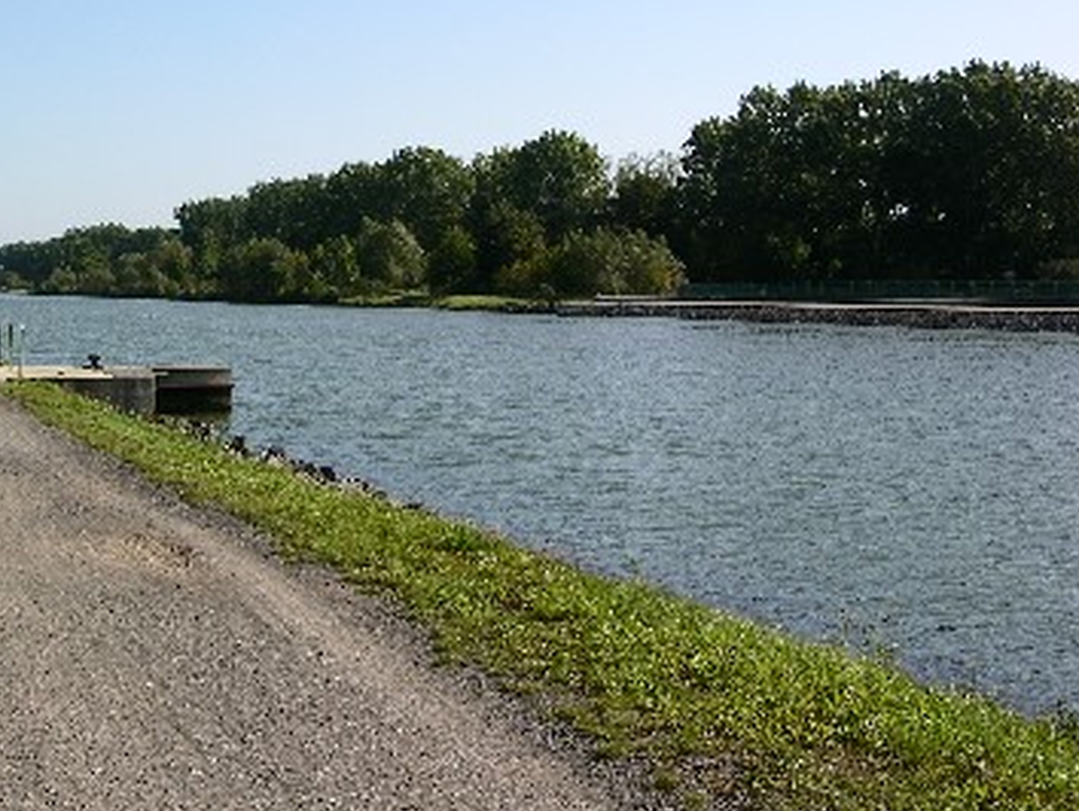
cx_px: 224
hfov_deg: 32.4
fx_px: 1809
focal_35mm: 58
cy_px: 244
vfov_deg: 25.1
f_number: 8
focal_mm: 8.9
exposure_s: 1/144
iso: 50
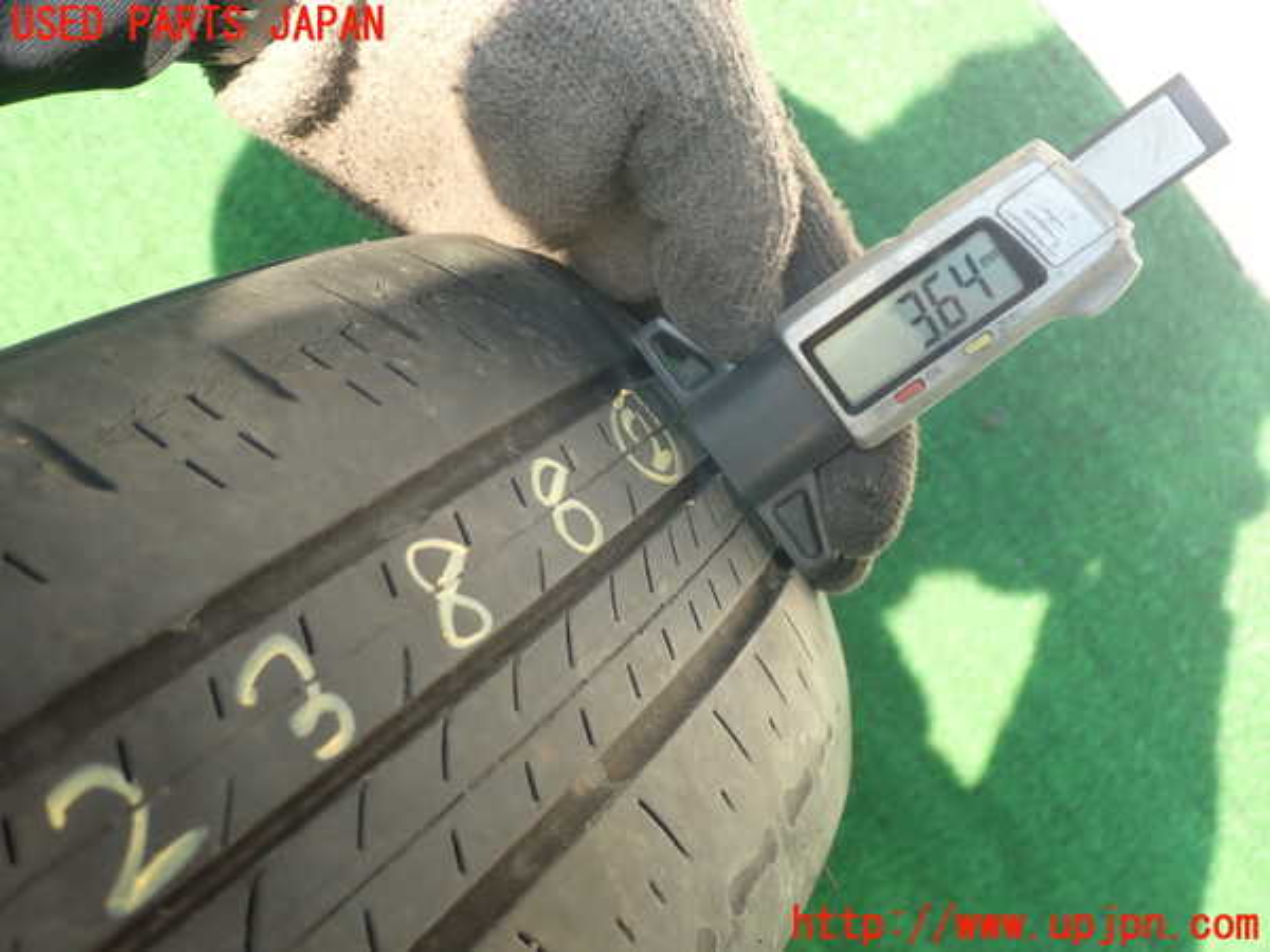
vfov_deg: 36.0
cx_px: 635
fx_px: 1468
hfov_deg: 46.8
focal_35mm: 40
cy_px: 476
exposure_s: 1/80
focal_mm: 7.34
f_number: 2.8
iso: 125
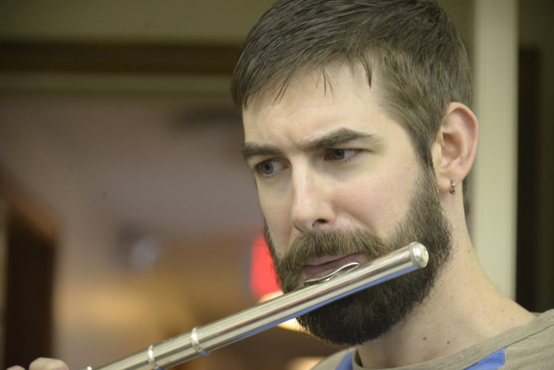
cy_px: 185
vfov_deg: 8.1
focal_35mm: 170
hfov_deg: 12.1
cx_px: 277
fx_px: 2617
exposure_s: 1/80
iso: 2500
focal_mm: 170
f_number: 5.6
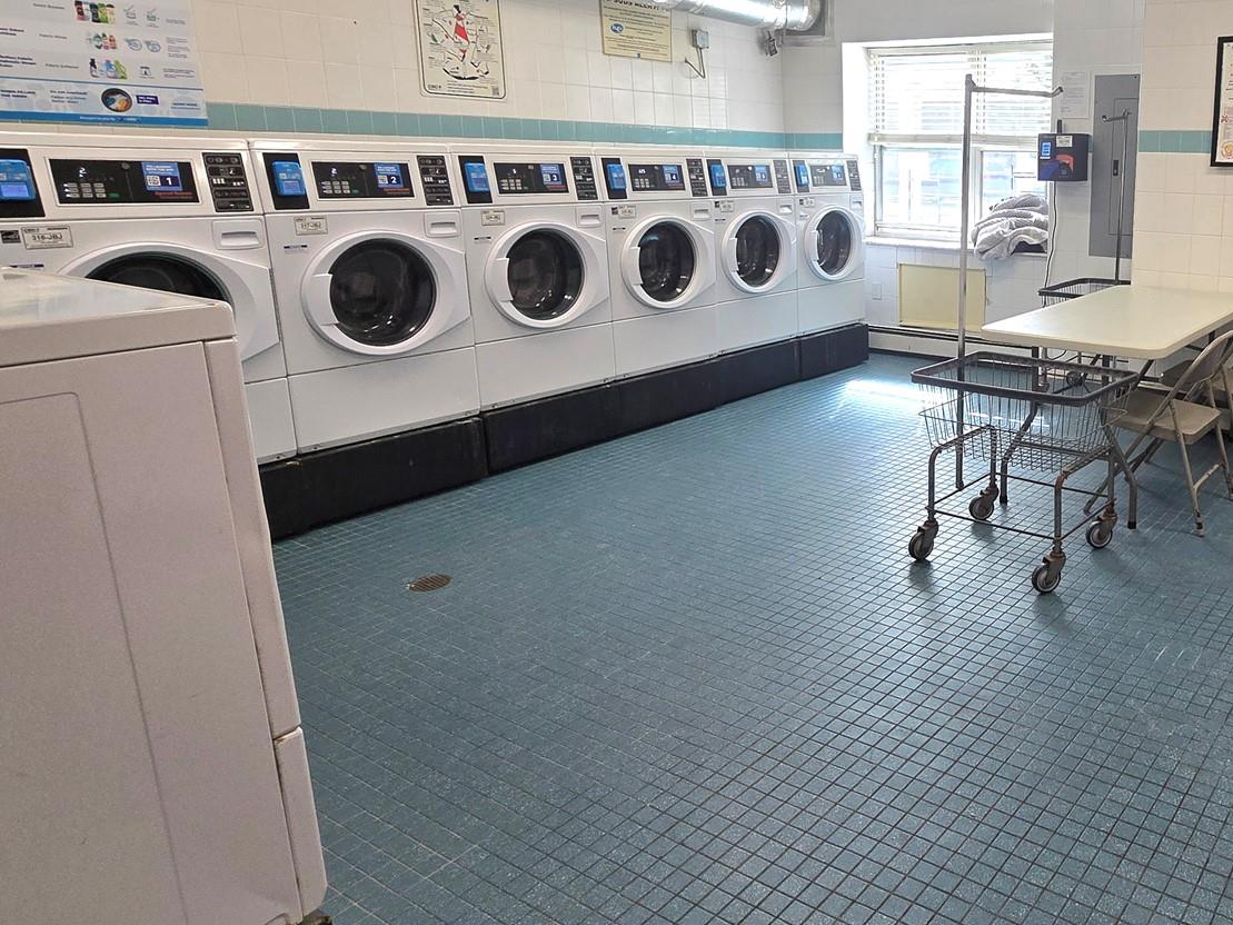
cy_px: 391
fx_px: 855
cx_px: 1050
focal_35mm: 24
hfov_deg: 62.9
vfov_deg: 56.6
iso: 80
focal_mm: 2.2
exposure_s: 1/120
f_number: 2.2
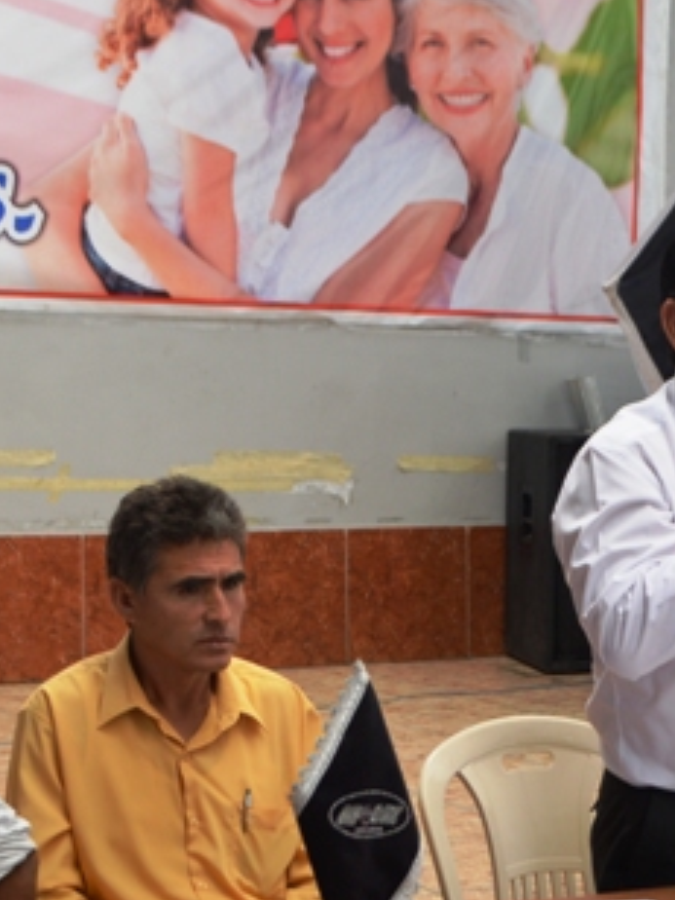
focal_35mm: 78
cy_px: 552
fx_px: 2028
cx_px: 508
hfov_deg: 18.8
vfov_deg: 25.0
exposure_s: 1/125
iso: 180
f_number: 5.6
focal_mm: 26
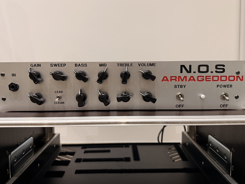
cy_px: 83
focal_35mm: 28
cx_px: 124
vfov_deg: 49.7
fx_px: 198
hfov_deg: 63.4
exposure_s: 1/50
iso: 250
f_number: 1.78
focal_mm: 6.76
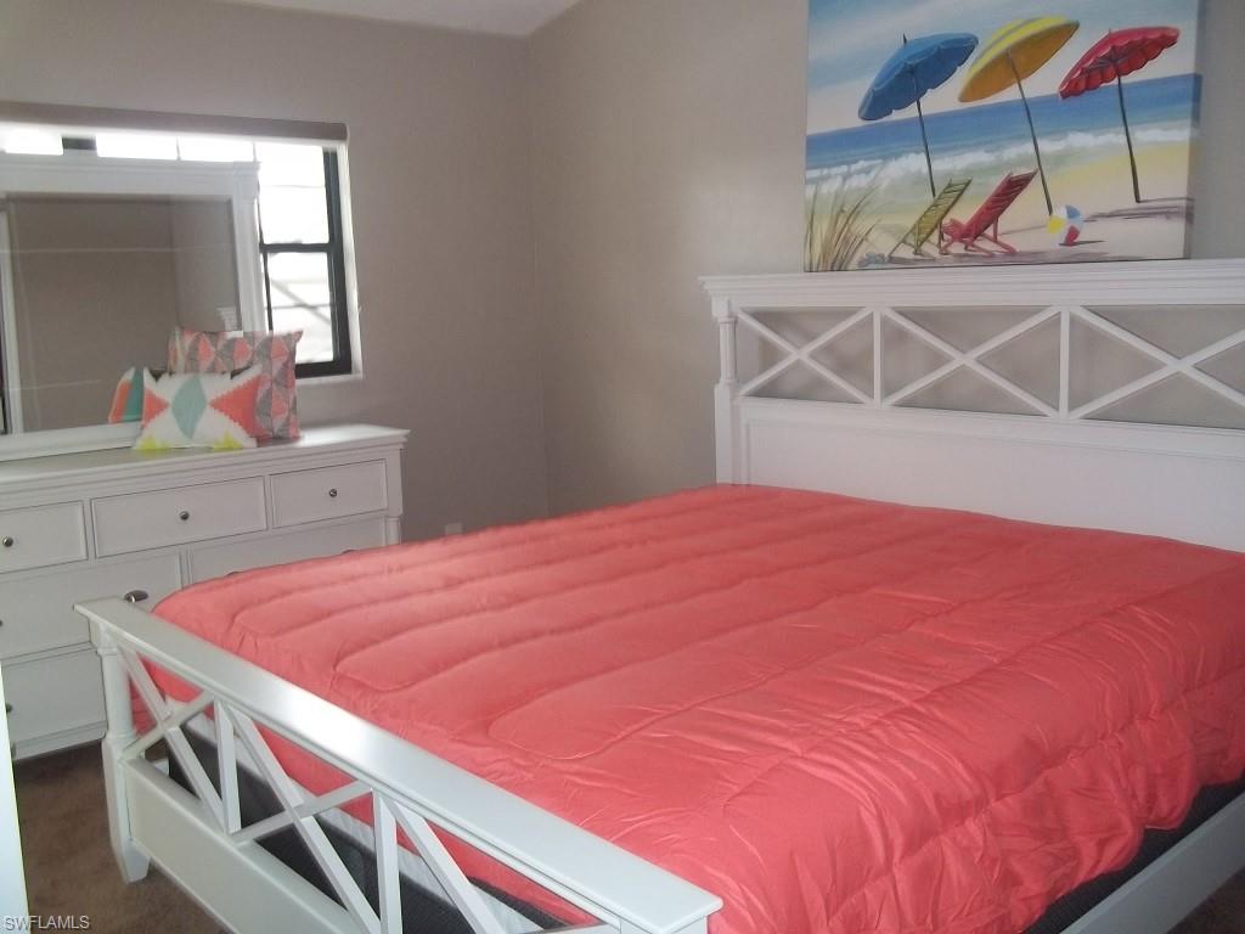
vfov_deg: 44.2
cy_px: 467
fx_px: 1151
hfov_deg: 56.8
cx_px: 622
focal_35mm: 32
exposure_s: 1/30
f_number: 2.9
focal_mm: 5.7
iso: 160
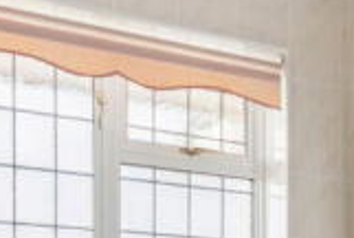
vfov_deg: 18.1
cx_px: 322
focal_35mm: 65
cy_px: 382
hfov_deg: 29.6
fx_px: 640
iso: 320
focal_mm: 16
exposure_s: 1/10
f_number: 5.6
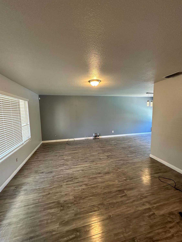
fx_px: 98
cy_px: 121
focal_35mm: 14
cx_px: 91
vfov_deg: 102.1
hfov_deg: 85.7
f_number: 2.2
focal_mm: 2.22
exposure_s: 1/60
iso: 200
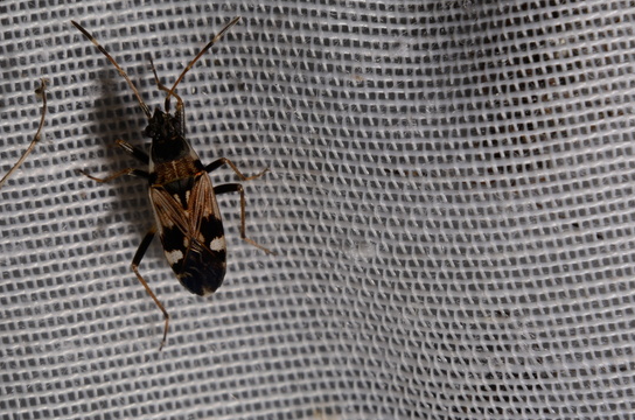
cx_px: 194
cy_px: 192
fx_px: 3268
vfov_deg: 7.4
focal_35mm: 186
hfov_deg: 11.1
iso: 100
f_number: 25
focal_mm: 85
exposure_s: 1/60
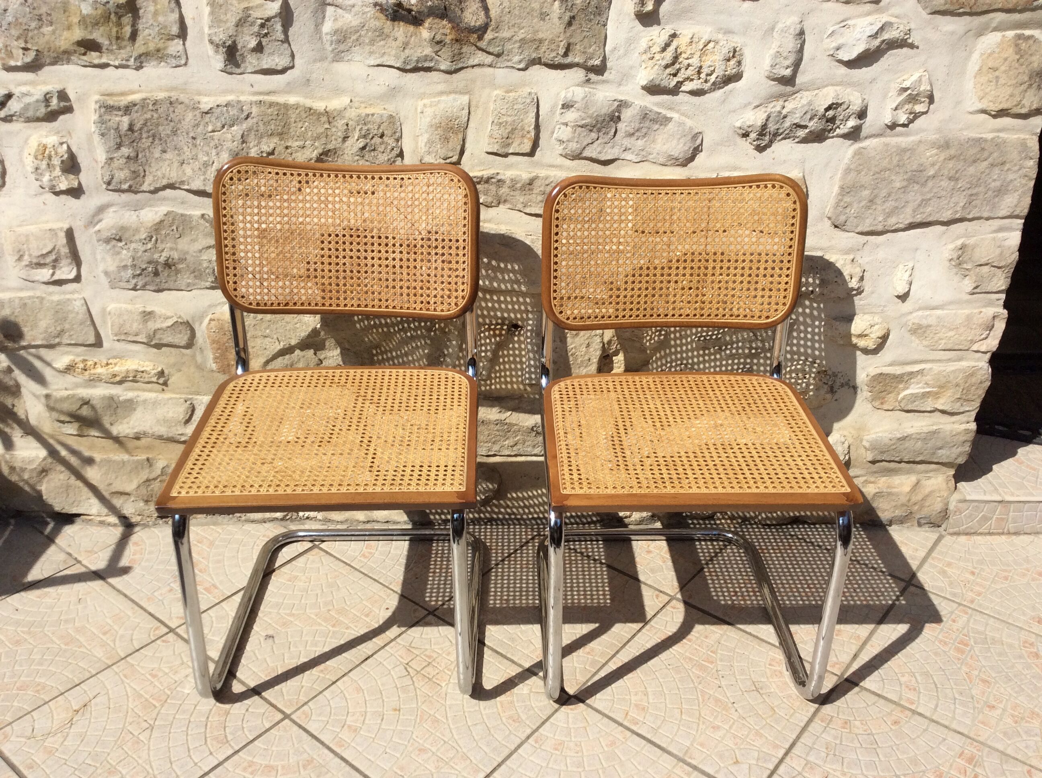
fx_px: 962
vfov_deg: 44.1
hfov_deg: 56.9
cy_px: 389
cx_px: 521
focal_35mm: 32
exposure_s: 1/2488
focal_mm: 3.3
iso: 32
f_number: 2.4
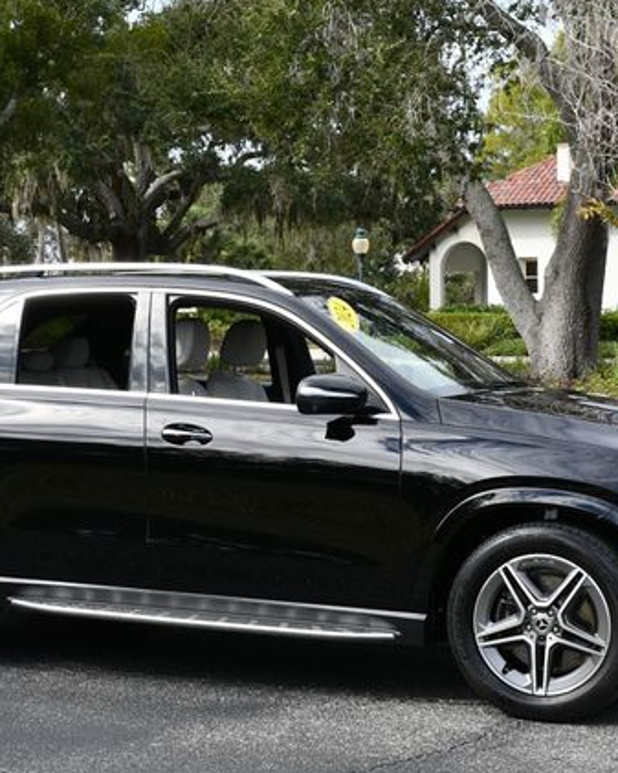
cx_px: 290
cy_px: 384
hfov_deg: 19.2
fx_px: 1828
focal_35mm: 80
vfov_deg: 23.8
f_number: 8
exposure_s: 1/250
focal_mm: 28
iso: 200
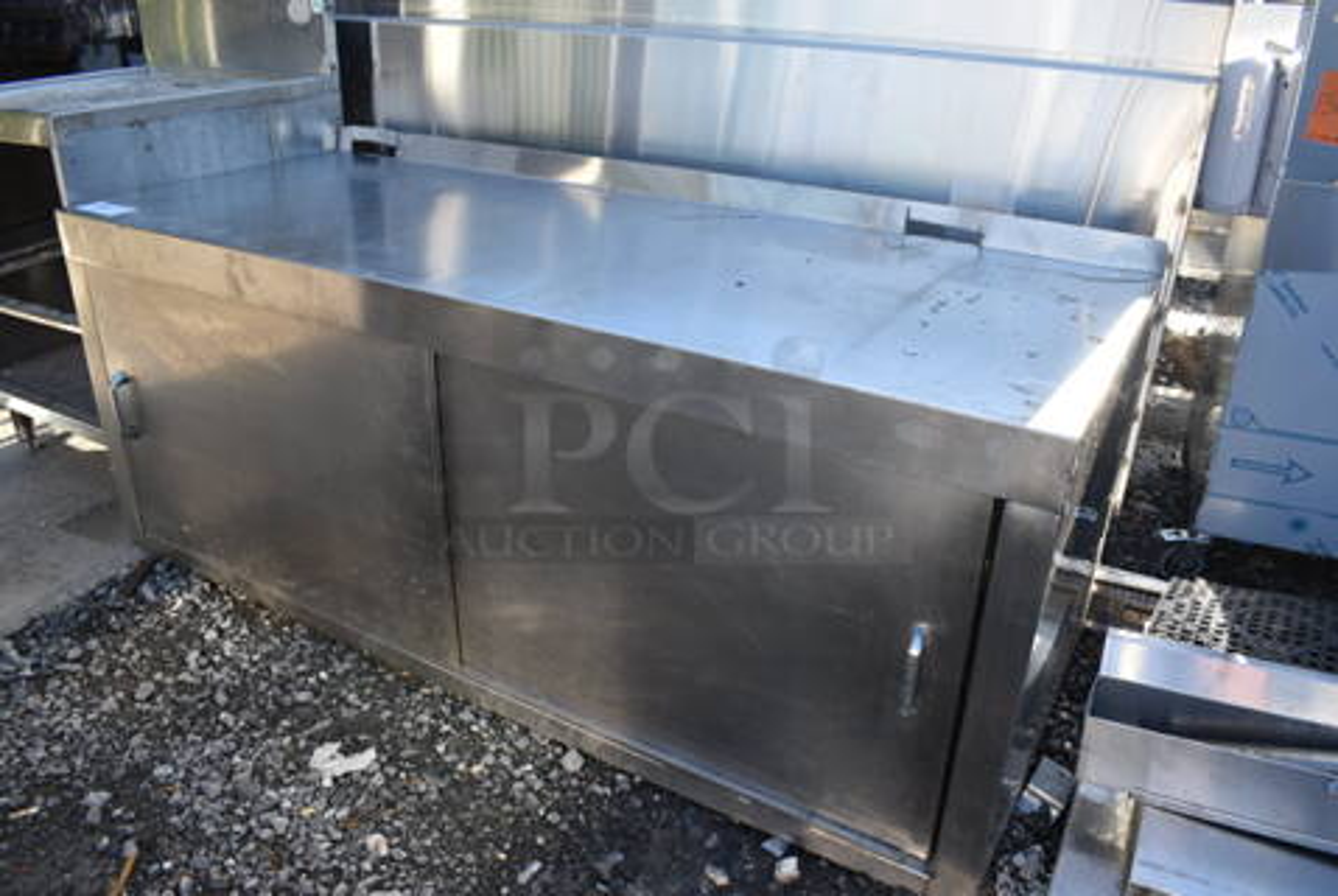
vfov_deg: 48.1
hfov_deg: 67.3
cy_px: 448
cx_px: 669
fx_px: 1005
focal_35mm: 27
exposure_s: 1/200
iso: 200
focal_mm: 18
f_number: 6.3
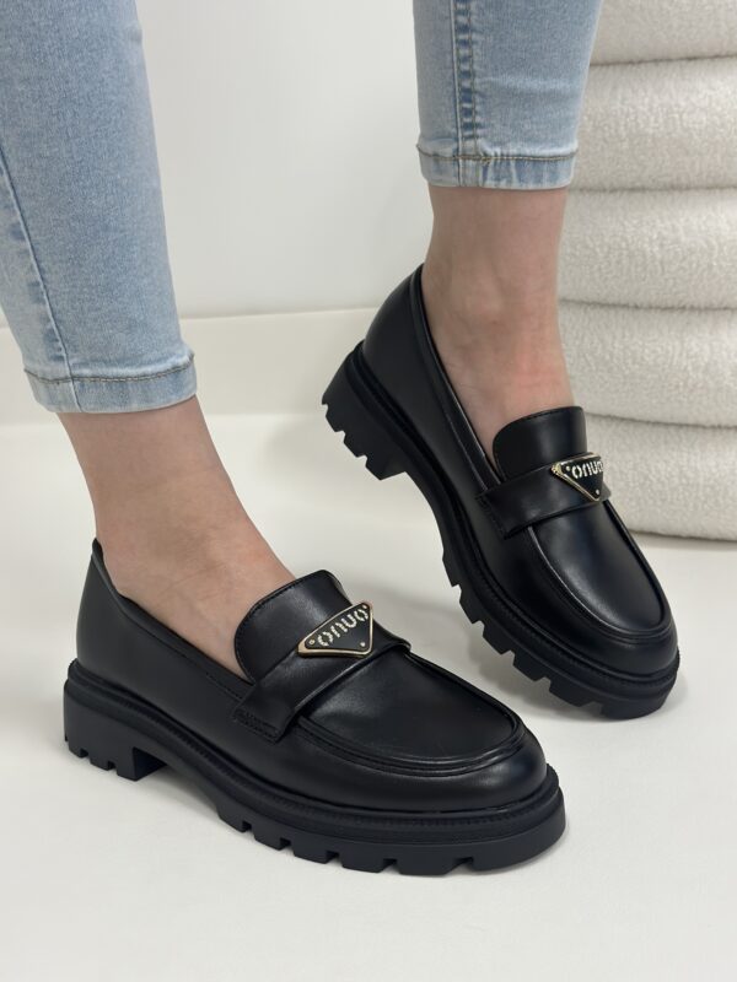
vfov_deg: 39.7
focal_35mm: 48
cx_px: 368
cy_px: 491
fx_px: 1363
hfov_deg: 30.3
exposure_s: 1/100
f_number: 1.78
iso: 160
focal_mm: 6.86
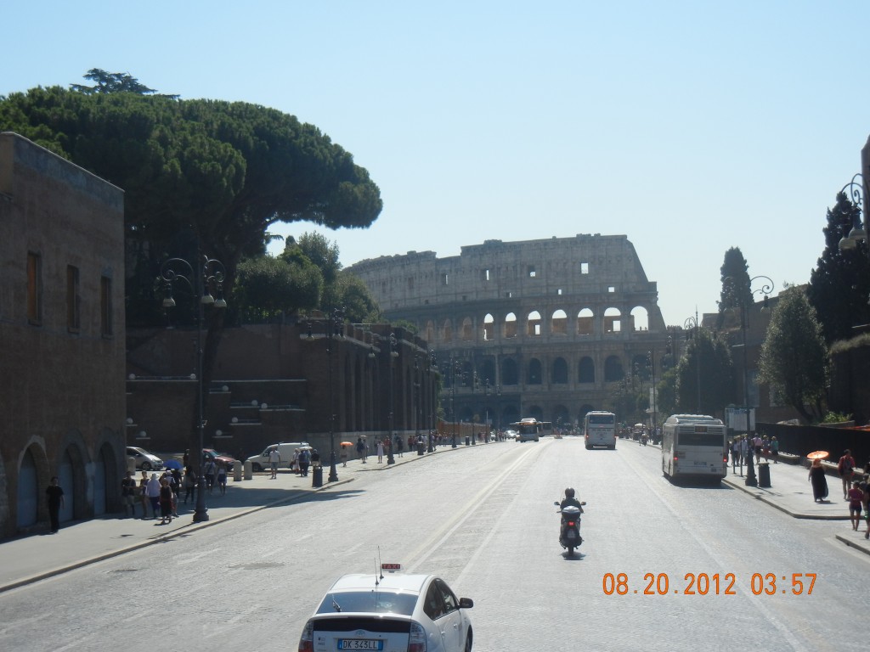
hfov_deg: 28.6
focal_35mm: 68
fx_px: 1709
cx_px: 435
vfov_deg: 21.6
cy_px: 326
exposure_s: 1/345
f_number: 8.2
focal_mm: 12.2
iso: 160
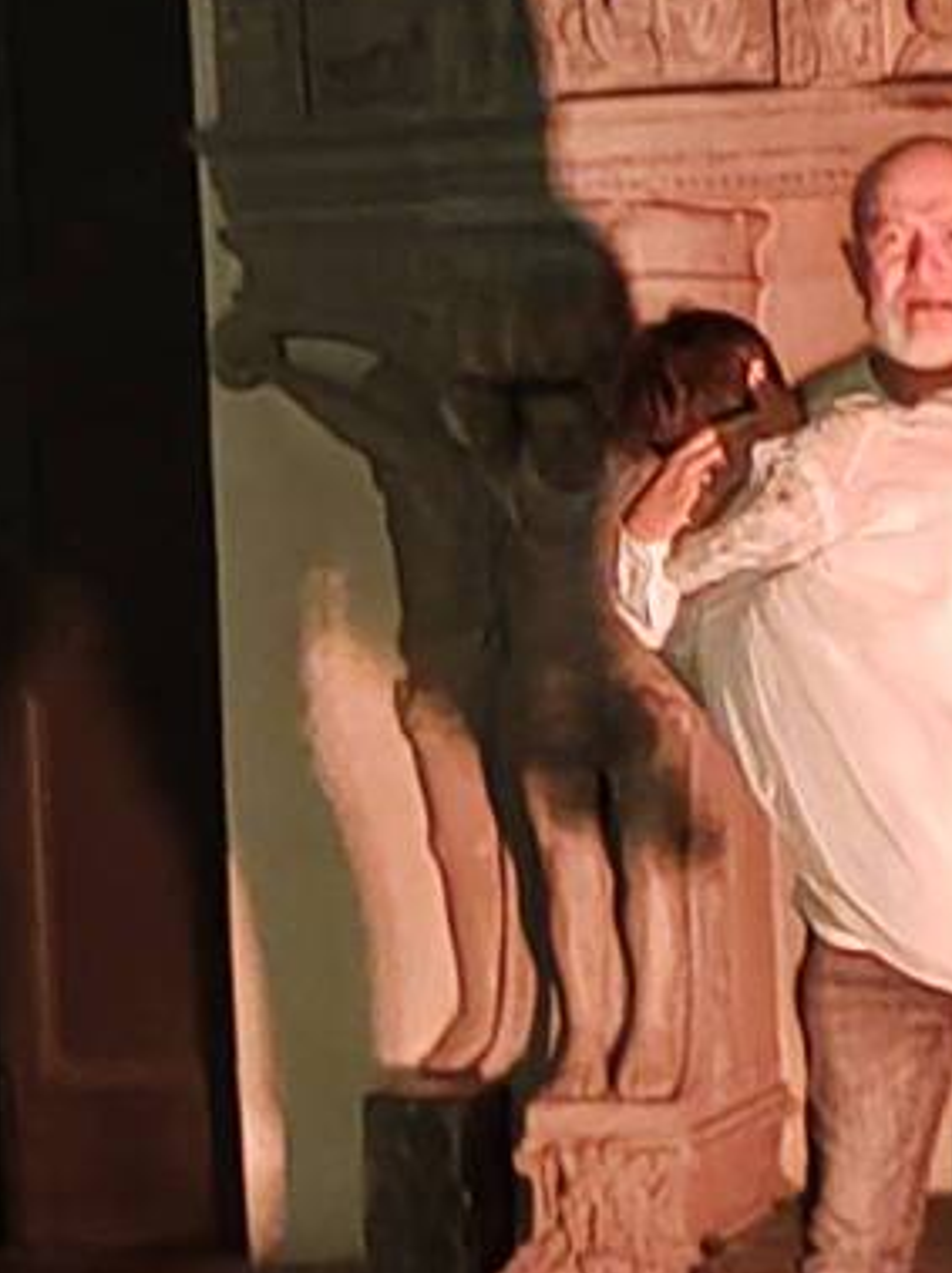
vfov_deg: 10.8
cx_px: 565
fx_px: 6718
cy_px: 492
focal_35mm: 183
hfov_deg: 8.1
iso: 1600
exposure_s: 1/50
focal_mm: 6.12
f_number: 1.9
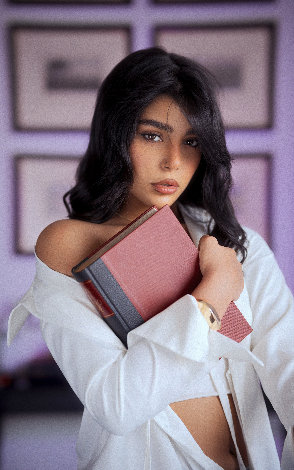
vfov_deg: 23.8
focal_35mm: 87
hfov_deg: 15.0
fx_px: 1115
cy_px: 235
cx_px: 151
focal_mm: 85
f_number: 2
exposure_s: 1/250
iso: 200
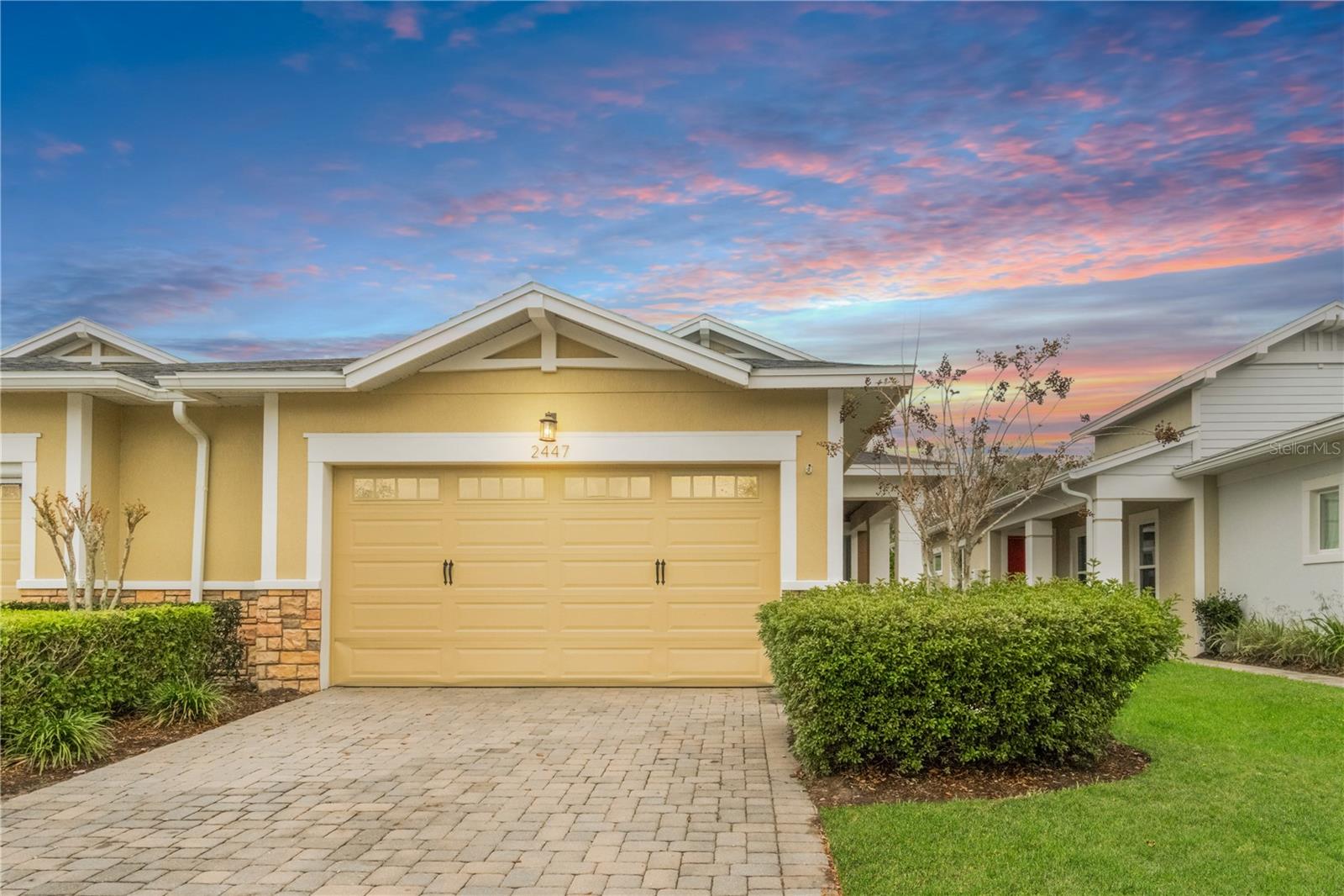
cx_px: 672
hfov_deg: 81.2
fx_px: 784
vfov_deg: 59.5
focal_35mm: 21
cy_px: 448
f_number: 11
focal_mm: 14
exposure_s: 1/500
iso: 1600
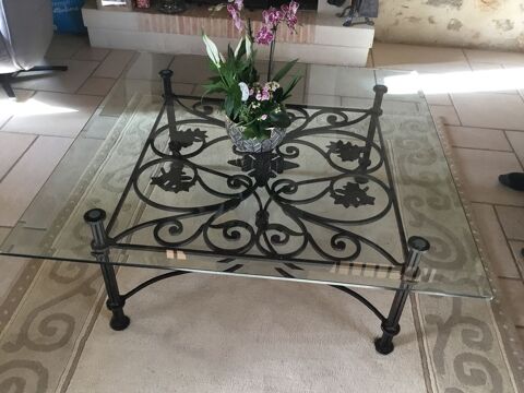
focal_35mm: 31
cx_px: 262
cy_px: 196
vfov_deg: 45.4
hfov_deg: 58.4
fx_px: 469
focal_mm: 3.3
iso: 100
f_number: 2.4
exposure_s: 1/33
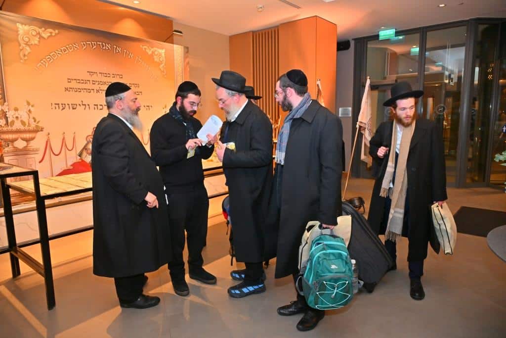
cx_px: 253
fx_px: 337
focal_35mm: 24
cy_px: 169
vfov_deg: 53.1
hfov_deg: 73.7
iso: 1000
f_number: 4
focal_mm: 24
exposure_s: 1/200
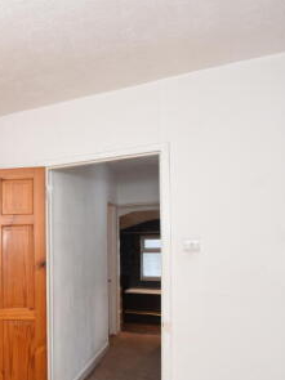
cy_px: 248
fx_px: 352
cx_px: -81
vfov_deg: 55.8
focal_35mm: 32
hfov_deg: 33.2
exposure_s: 1/5
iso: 250
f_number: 8
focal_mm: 10
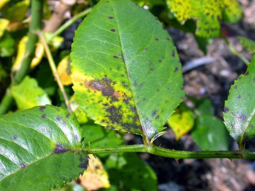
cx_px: 128
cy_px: 96
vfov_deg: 18.9
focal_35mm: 78
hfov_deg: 25.0
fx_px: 575
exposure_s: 1/177
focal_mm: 16.2
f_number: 7.9
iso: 100
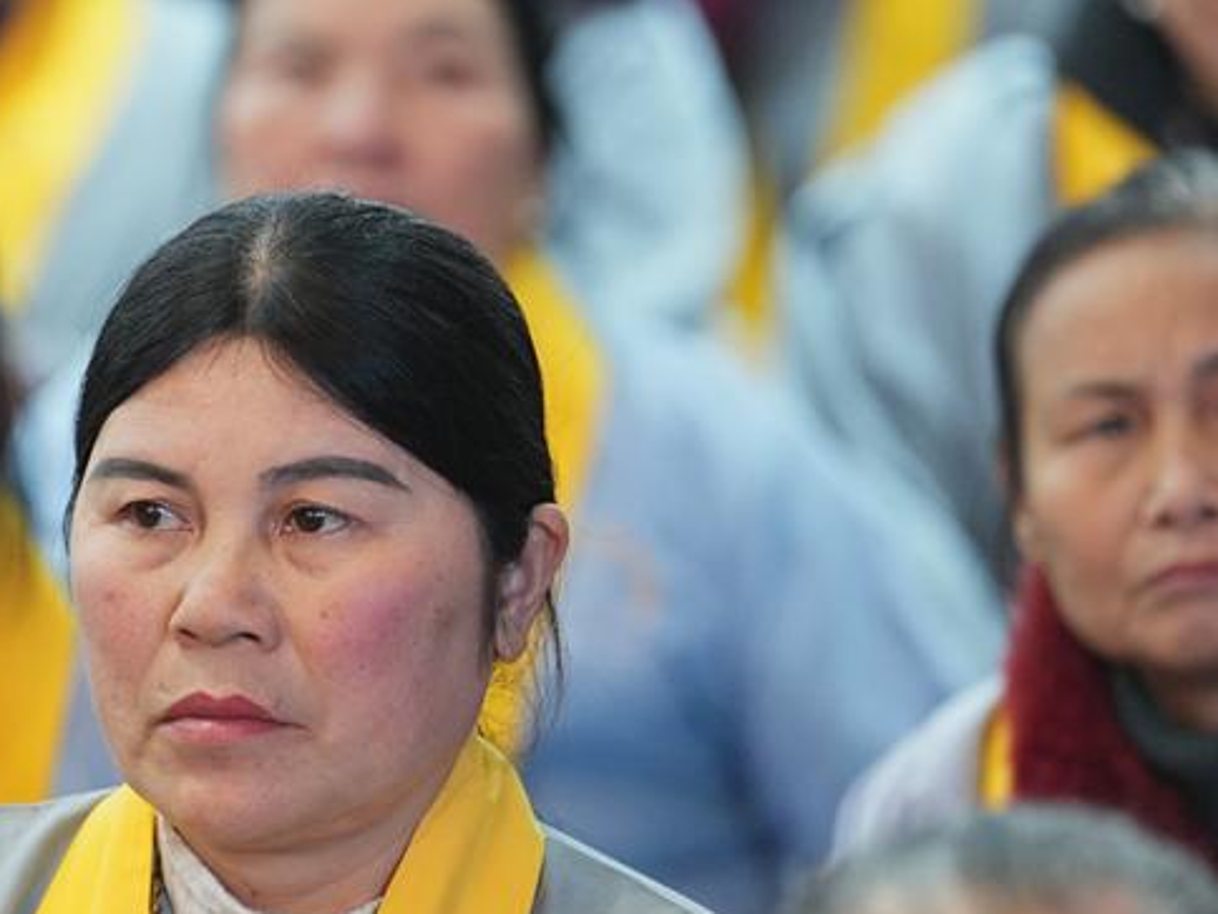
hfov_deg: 4.2
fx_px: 16784
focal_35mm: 477
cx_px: 151
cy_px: 602
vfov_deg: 3.1
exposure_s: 1/100
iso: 3200
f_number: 2.8
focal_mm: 200
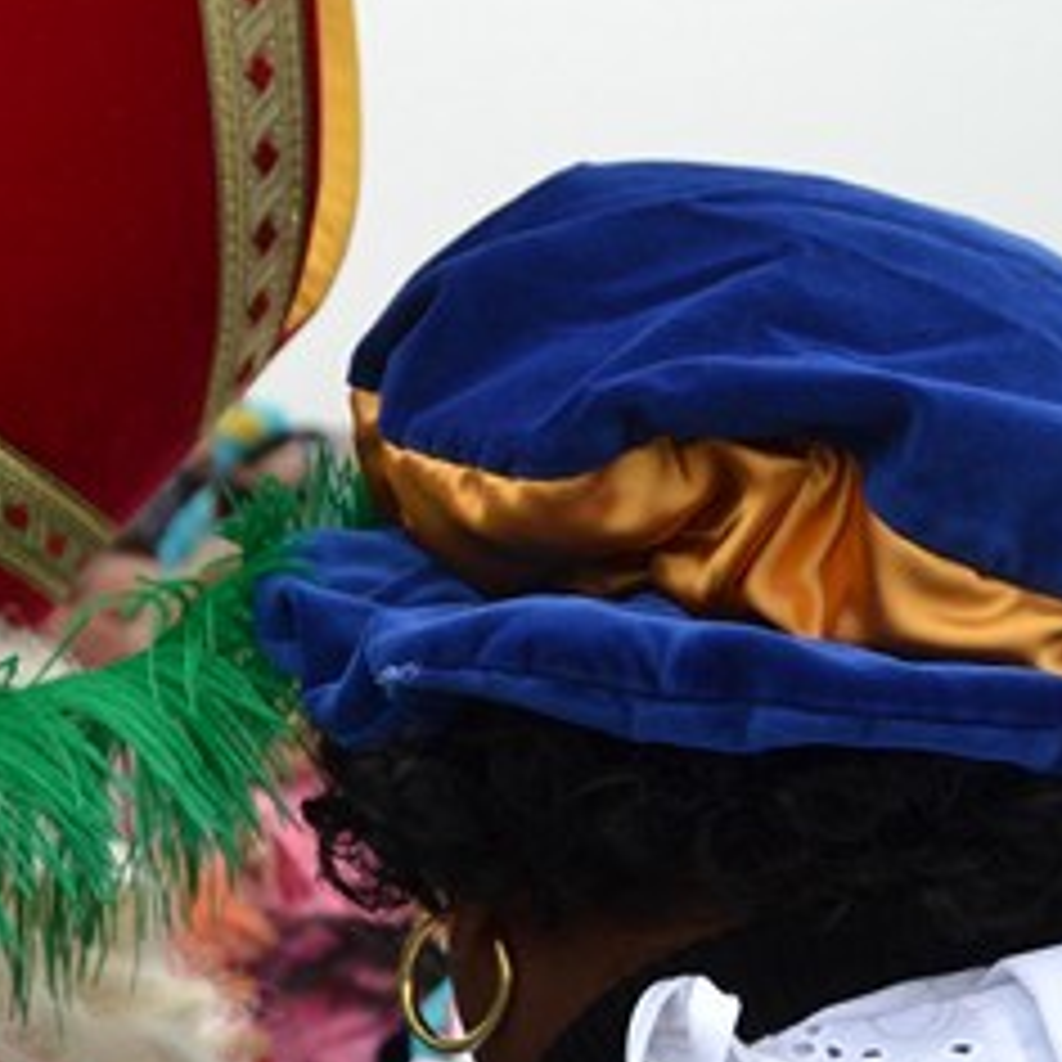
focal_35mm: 81
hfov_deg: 21.2
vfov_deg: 21.3
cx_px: 297
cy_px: 724
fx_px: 2814
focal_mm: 25
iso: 200
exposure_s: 1/125
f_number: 5.6
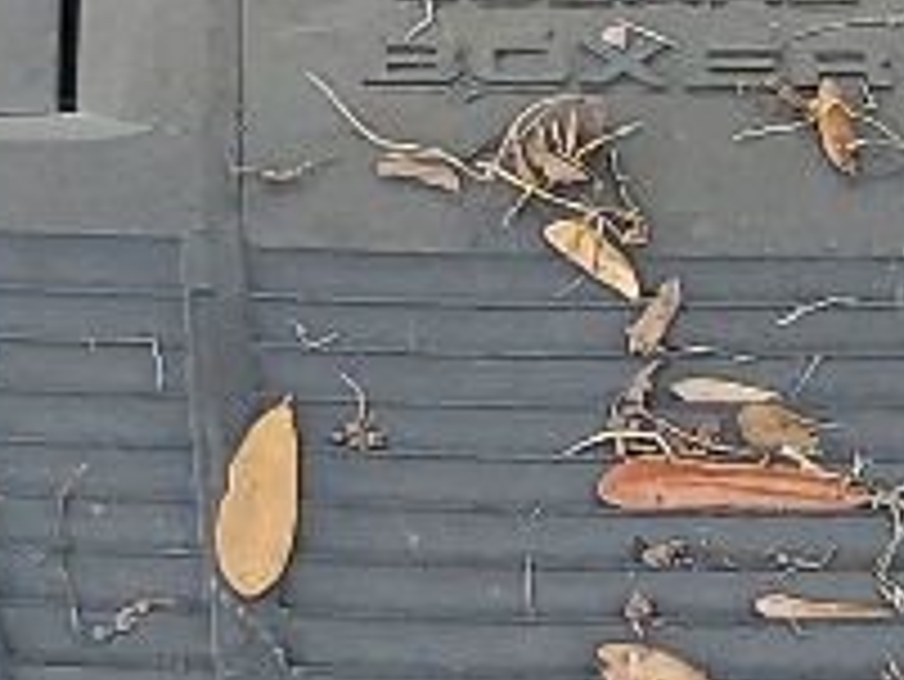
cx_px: 657
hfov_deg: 9.5
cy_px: 608
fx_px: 5409
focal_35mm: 207
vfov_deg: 7.2
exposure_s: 1/556
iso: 50
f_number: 1.5
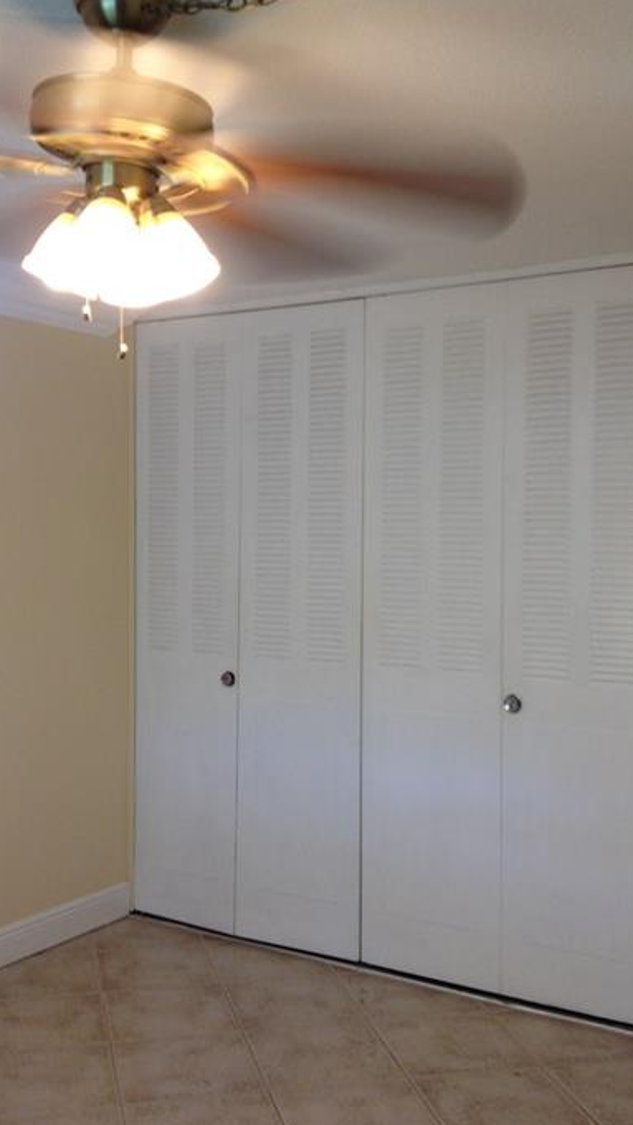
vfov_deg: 47.4
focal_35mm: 43
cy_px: 578
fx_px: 1283
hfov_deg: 27.7
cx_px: 284
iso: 50
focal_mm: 4.28
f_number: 2.4
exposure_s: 1/24
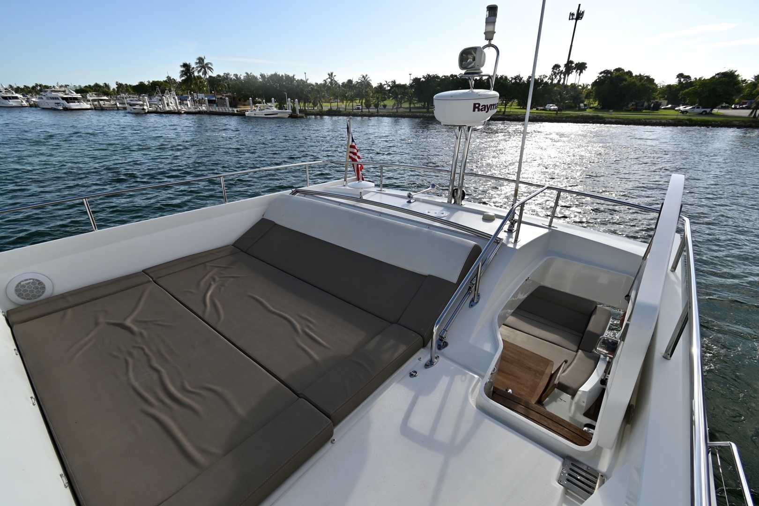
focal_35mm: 15
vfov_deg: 77.3
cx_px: 380
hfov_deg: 100.4
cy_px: 253
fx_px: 316
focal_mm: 10
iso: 100
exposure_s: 1/400
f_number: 7.1
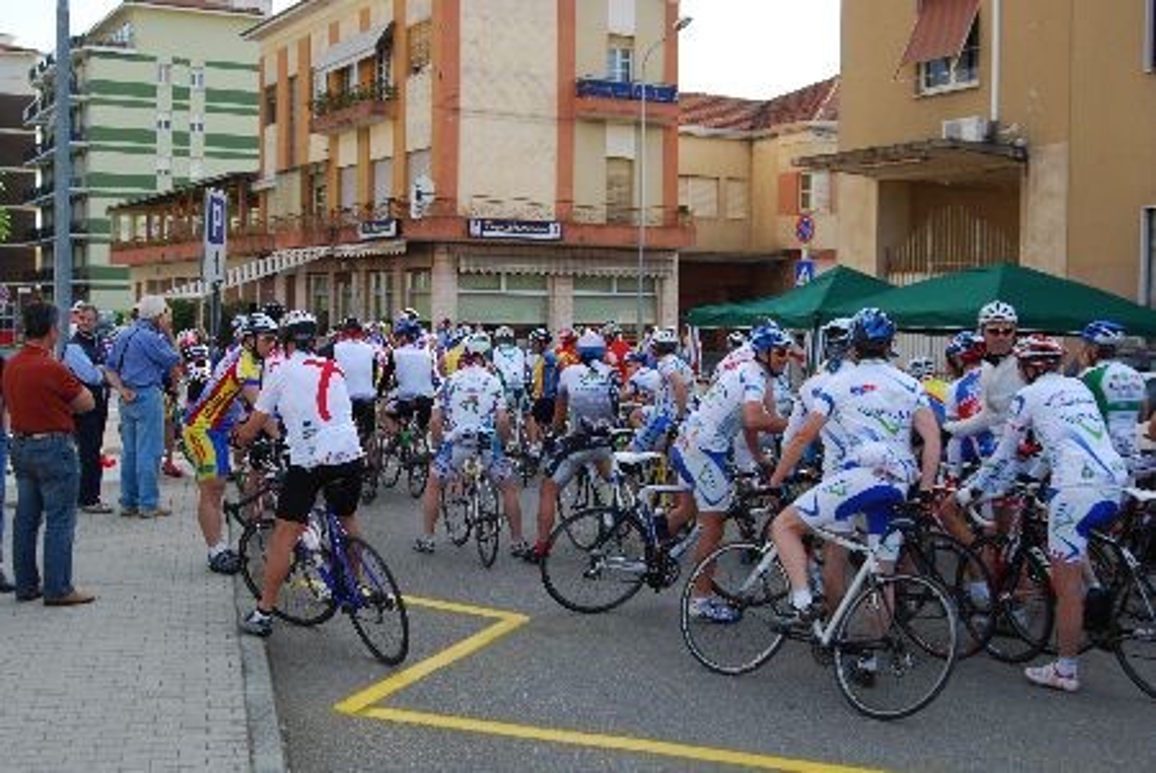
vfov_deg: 28.1
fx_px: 1543
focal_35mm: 48
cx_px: 578
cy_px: 386
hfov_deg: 41.1
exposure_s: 1/160
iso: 200
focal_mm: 32
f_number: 9
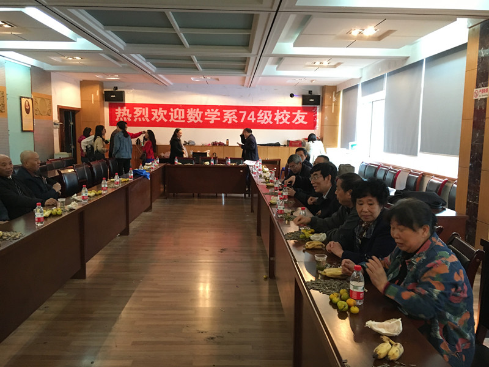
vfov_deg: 48.2
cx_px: 244
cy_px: 184
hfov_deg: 61.7
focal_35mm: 29
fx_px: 410
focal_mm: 4.15
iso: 200
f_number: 2.2
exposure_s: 1/20
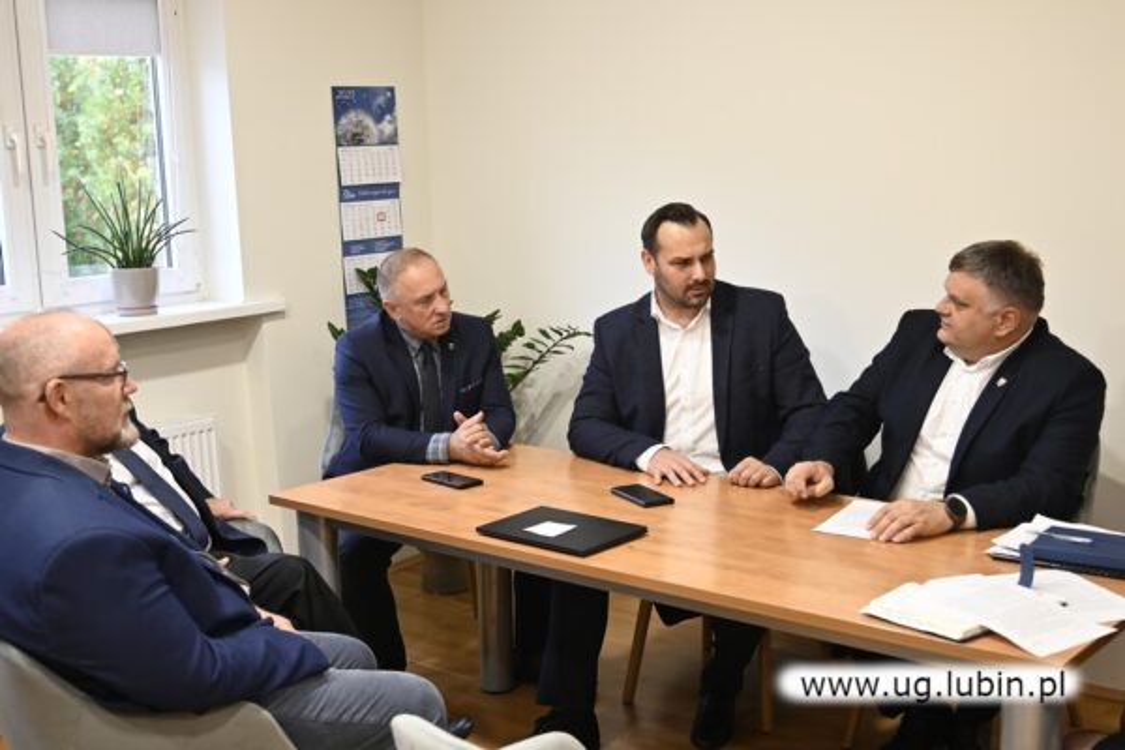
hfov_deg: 46.4
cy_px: 375
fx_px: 1312
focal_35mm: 42
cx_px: 562
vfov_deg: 31.9
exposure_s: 1/125
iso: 720
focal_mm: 28
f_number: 2.8
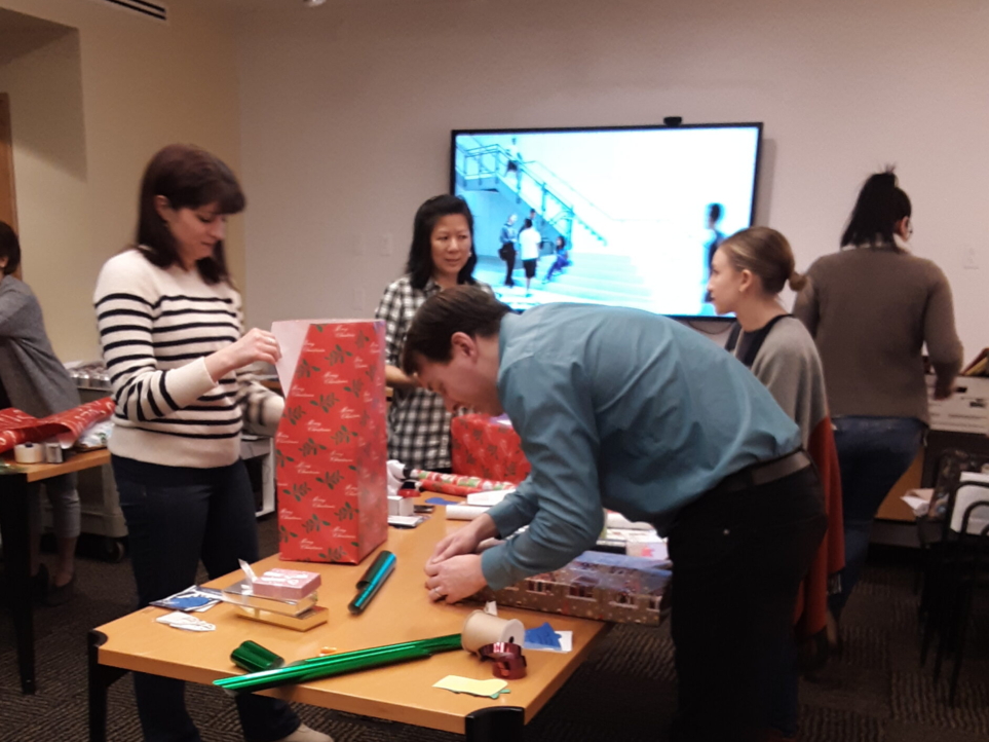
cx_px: 487
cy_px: 533
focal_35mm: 38
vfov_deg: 37.0
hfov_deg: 49.0
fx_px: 1086
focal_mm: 2.91
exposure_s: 1/40
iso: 100
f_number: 1.9
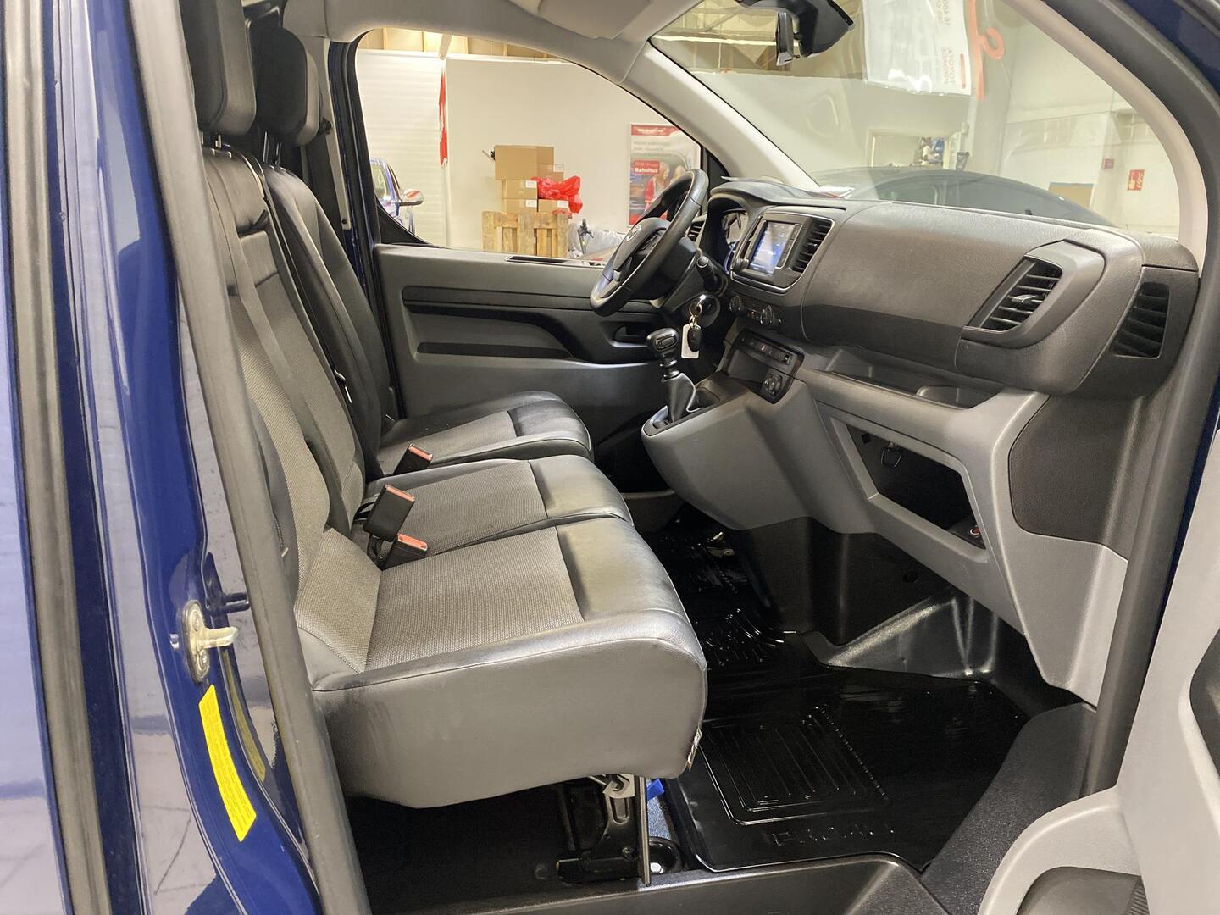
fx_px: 916
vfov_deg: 53.1
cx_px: 610
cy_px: 458
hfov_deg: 67.3
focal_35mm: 26
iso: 500
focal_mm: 4.25
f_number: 1.8
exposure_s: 1/50
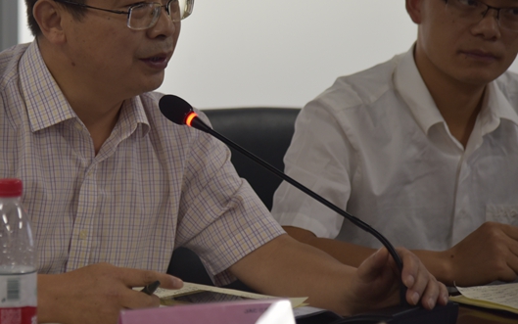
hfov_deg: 12.3
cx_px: 125
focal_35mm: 169
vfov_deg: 7.8
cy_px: 96
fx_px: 2387
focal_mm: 105
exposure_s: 1/60
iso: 720
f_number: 4
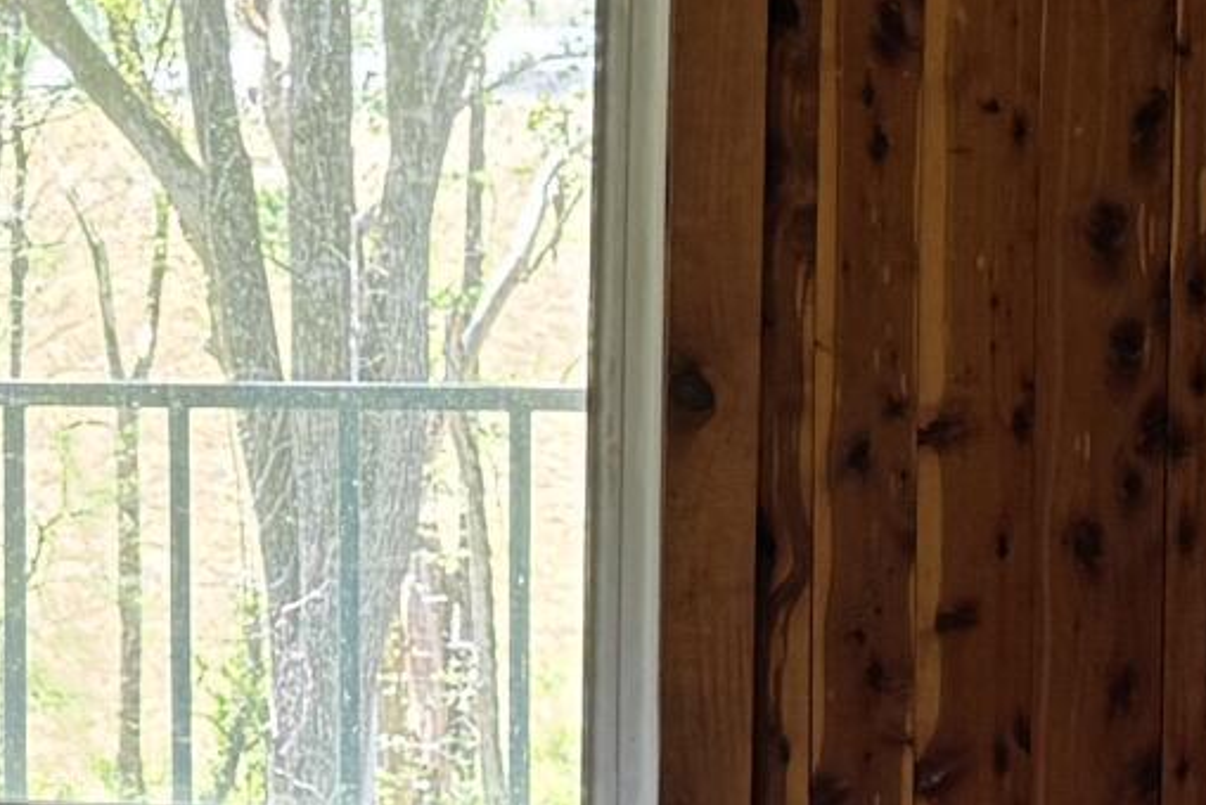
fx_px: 4927
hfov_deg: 13.1
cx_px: -663
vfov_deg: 9.3
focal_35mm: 147
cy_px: 481
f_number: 1.78
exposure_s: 1/121
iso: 125
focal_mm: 6.76
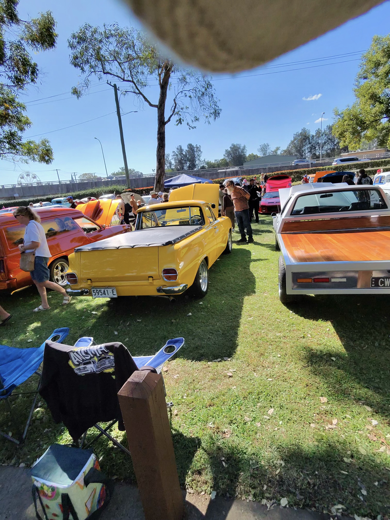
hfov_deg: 89.9
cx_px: 195
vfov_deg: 106.2
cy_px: 260
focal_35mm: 13
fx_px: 195
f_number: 2.2
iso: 54
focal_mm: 2.24
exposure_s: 1/1000
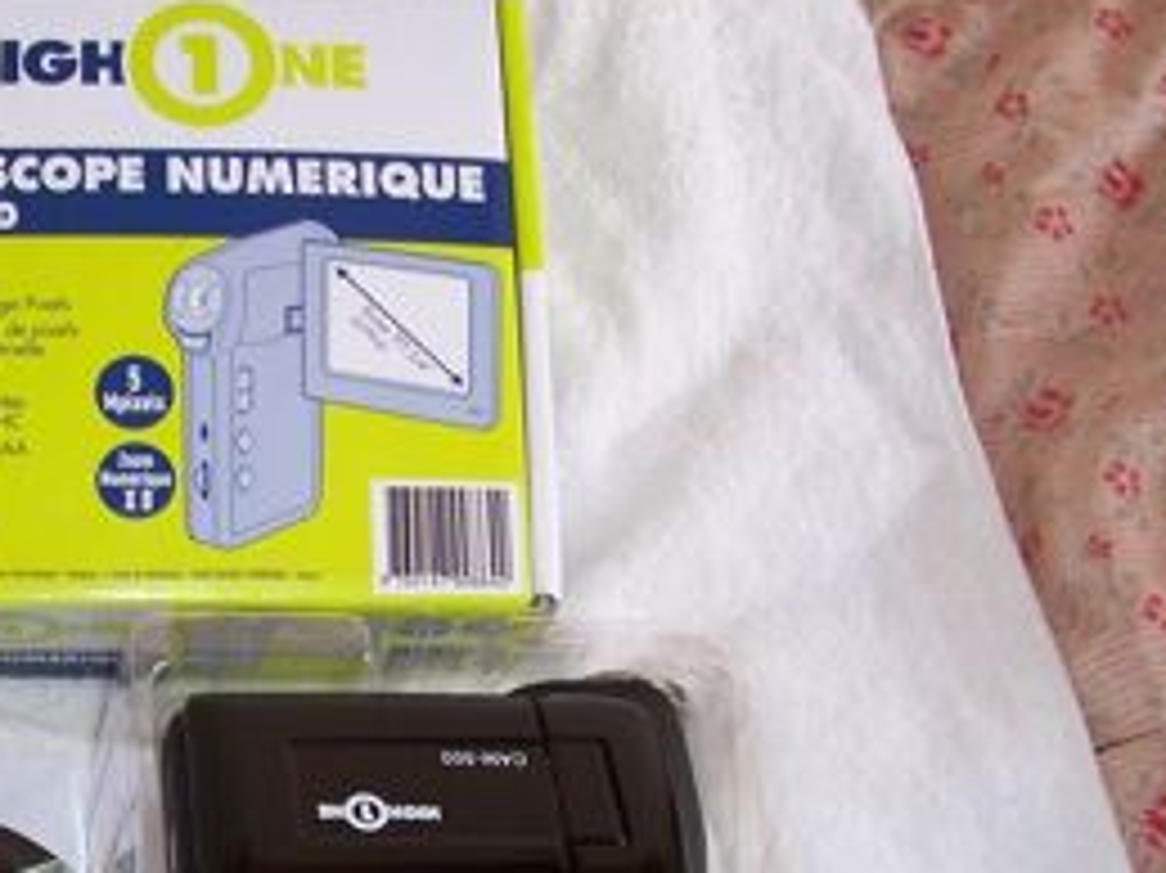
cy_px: 684
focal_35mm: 63
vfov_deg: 23.0
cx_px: 153
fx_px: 2121
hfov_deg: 29.7
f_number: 2.7
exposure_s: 1/60
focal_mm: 5.6
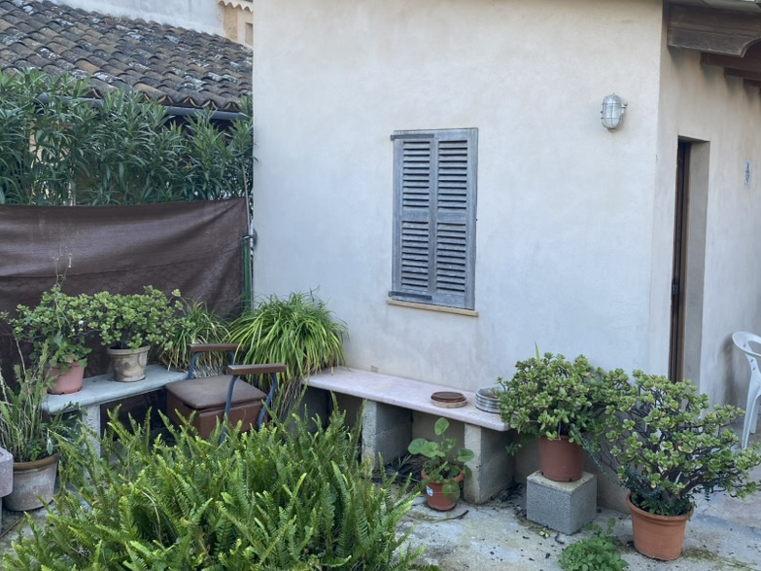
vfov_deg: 41.7
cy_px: 247
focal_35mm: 34
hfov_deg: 53.9
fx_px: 747
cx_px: 414
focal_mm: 4.25
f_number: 1.8
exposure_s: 1/181
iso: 32
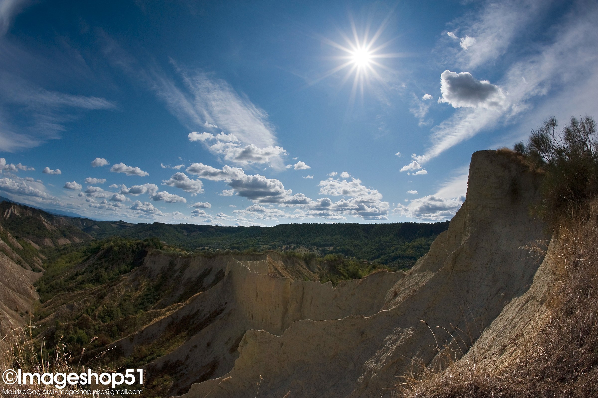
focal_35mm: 16
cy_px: 199
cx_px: 299
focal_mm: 16
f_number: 16
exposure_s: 1/2000
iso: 560
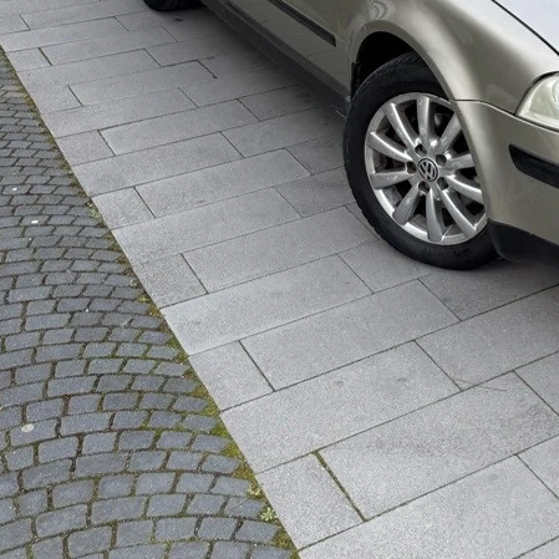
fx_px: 1151
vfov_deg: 25.4
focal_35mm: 63
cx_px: 557
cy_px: -52
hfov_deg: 25.9
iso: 80
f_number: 1.78
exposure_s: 1/1464
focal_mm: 6.76
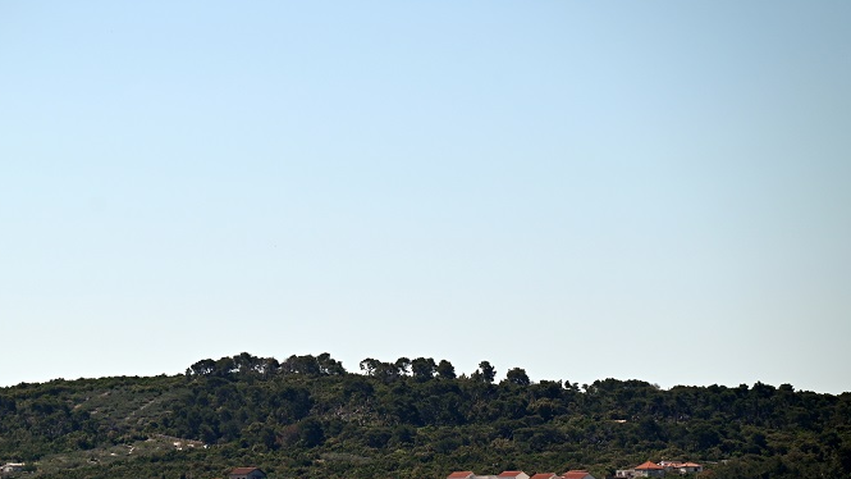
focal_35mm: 247
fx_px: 5573
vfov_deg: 4.9
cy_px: 368
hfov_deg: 8.7
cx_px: 282
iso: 100
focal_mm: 165
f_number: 6.3
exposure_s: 1/1250
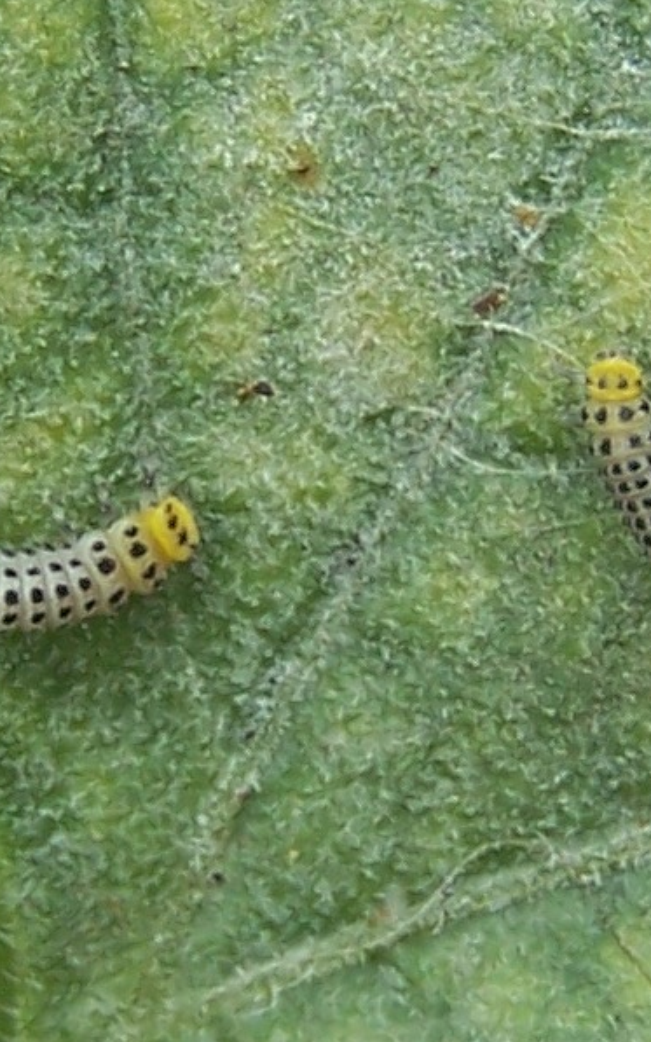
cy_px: 520
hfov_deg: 23.9
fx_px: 1533
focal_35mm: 54
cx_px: 258
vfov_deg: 37.5
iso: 80
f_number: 2.8
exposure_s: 1/125
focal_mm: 6.3
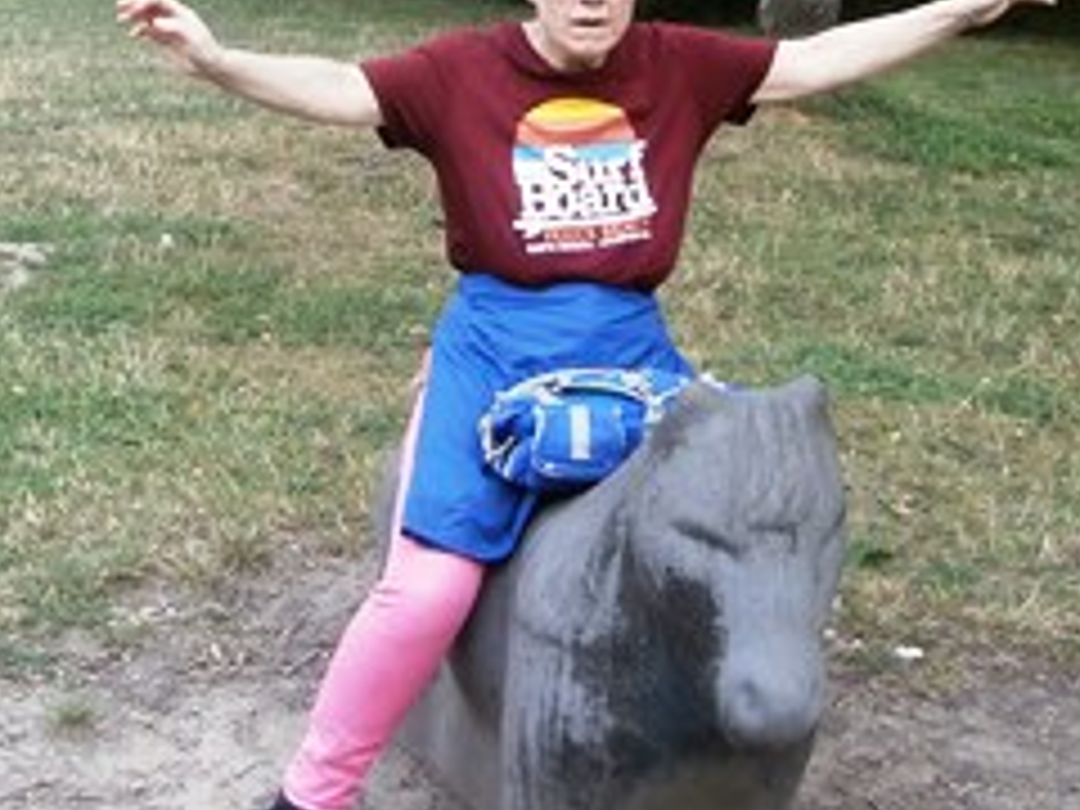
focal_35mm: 64
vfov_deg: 22.0
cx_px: 477
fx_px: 1997
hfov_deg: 30.2
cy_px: -14
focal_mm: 4.2
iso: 100
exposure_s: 1/160
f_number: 3
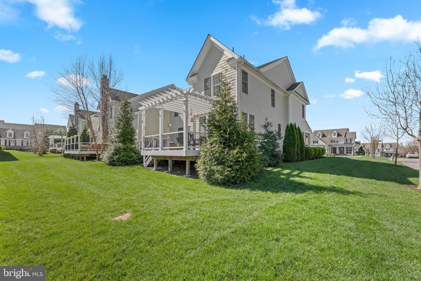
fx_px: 164
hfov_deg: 104.3
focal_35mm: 14
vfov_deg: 81.2
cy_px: 140
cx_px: 210
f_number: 6.3
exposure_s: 1/320
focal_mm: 14
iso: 400
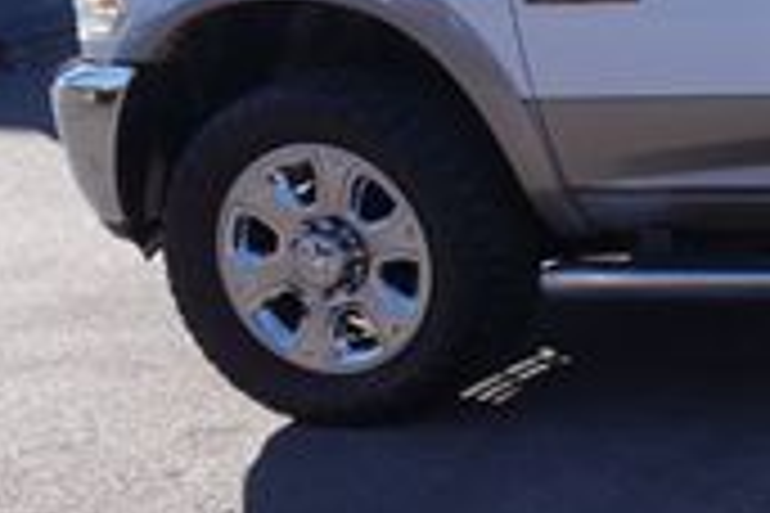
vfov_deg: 14.9
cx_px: 1355
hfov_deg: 18.2
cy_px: -22
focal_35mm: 90
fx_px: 1925
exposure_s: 1/100
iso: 100
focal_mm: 16
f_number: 8
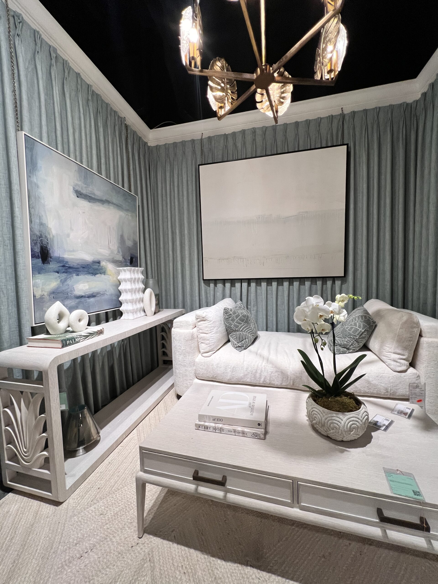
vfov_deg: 106.2
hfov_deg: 89.9
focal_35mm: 13
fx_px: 219
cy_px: 292
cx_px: 219
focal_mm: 1.57
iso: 200
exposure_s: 1/120
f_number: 1.8
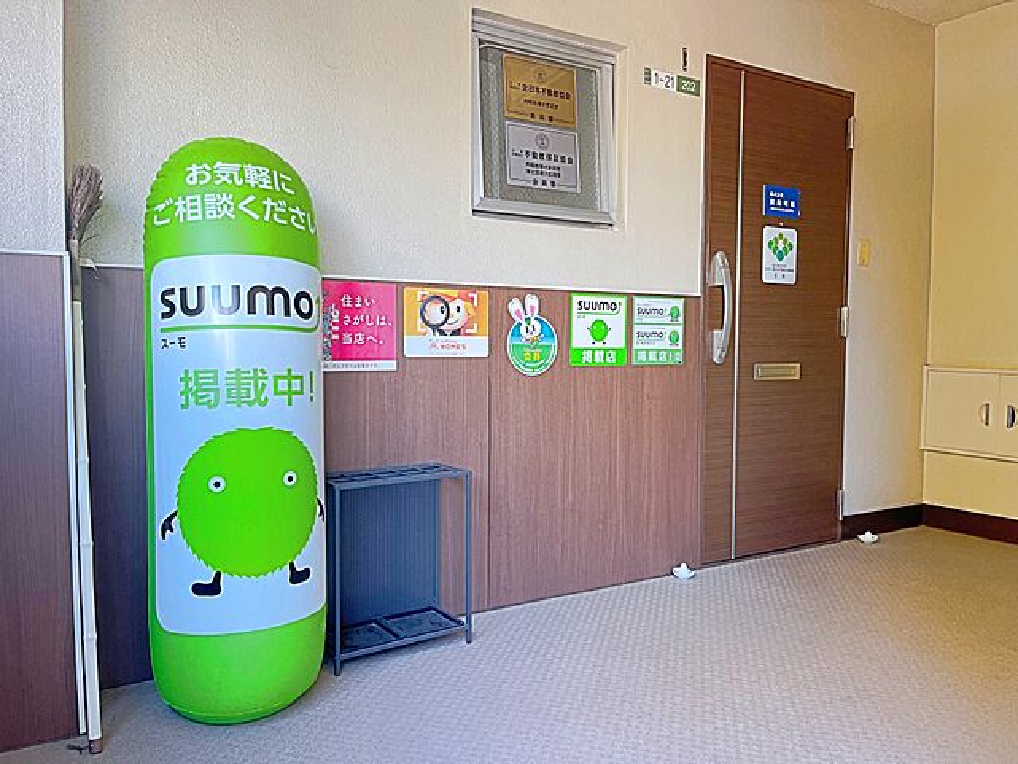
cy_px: 382
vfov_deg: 53.1
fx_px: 765
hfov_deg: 67.3
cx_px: 509
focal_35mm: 26
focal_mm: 5.1
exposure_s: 1/121
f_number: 1.6
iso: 125
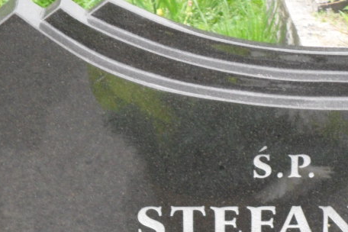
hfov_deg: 10.2
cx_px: 230
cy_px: 263
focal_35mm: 201
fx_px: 1943
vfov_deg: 6.8
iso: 200
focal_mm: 15.4
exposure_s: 1/60
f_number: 4.3
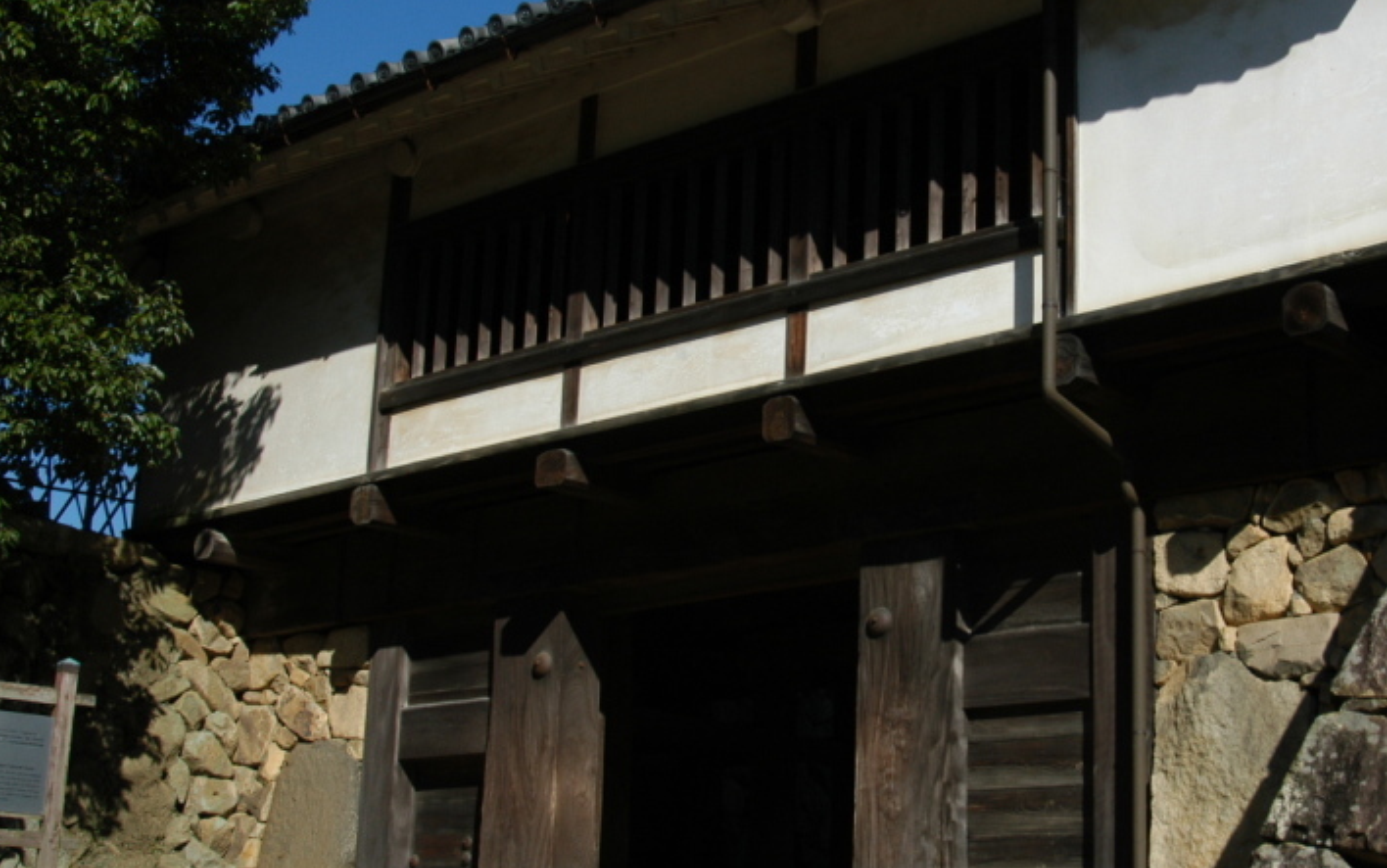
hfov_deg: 37.7
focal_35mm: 53
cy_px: 409
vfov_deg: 24.4
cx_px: 946
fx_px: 2004
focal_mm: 24
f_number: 10
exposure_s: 1/350
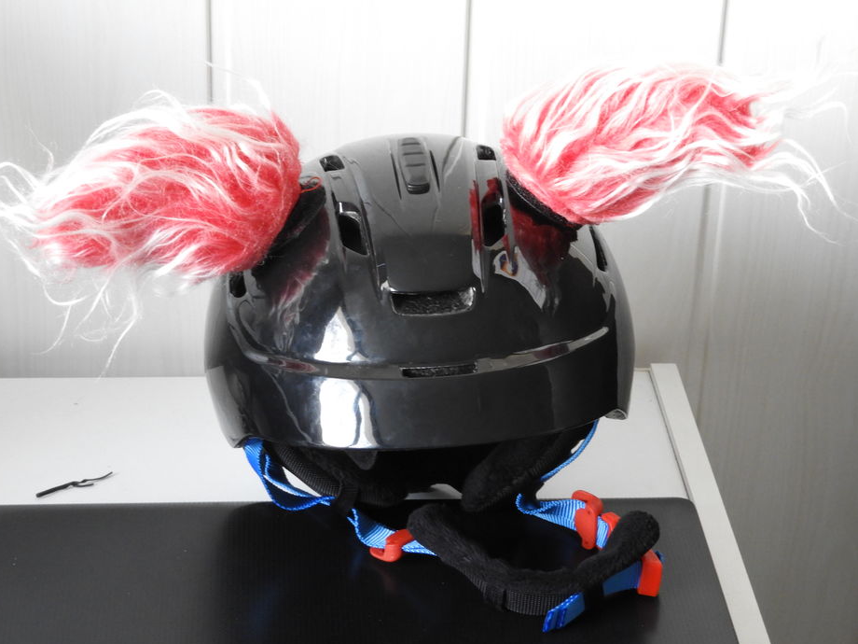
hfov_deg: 22.5
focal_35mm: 87
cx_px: 394
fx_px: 2156
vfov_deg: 17.0
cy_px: 298
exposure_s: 1/15
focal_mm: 14.3
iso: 450
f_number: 4.5
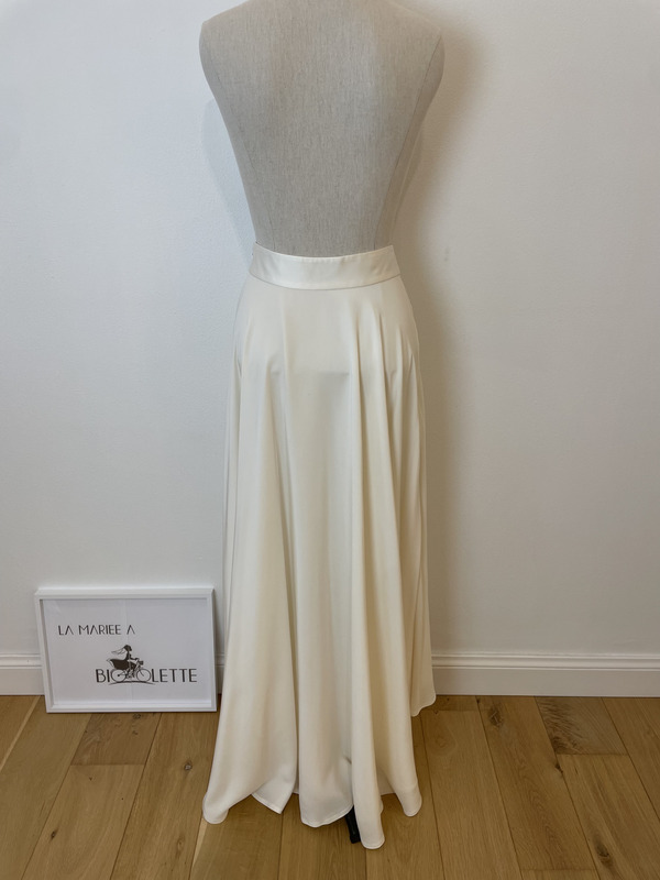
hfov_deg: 53.1
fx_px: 661
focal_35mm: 26
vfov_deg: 67.3
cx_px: 330
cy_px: 440
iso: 32
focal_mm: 4.2
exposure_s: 1/100
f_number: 1.6
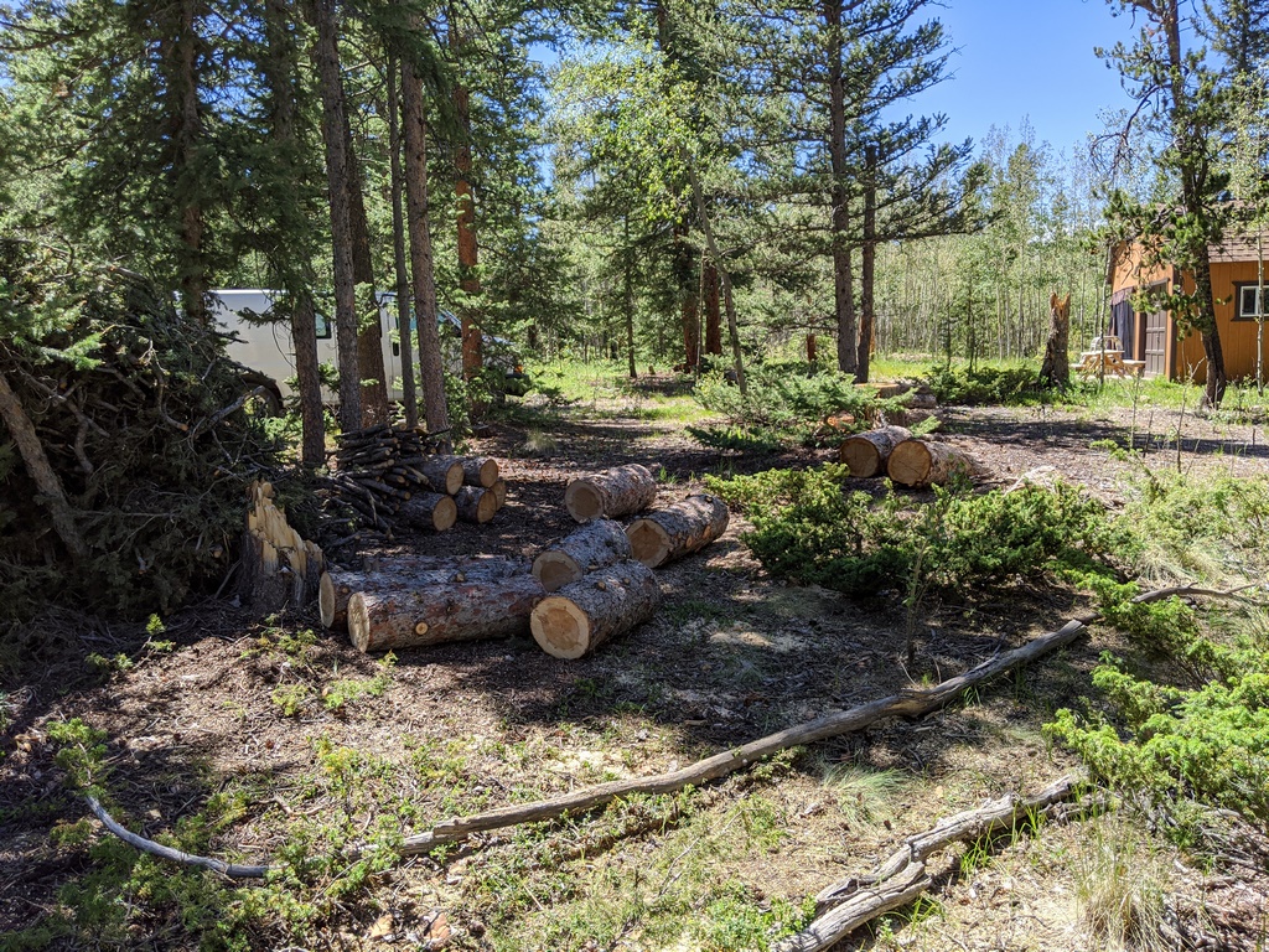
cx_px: 634
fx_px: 990
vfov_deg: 51.4
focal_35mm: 27
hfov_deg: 65.3
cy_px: 476
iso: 55
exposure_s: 1/1304
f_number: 1.8
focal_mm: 4.44
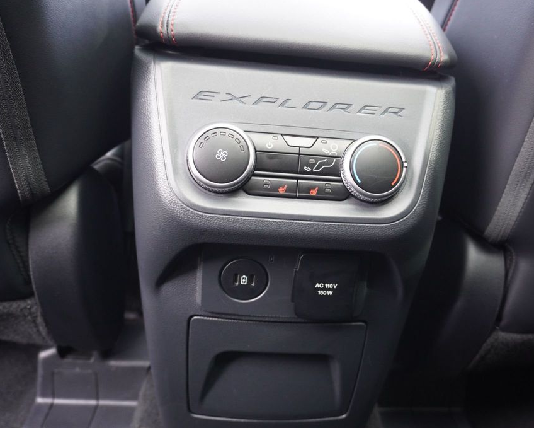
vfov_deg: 43.4
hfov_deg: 52.7
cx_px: 298
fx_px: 538
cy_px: 213
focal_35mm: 34
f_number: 4
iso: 1600
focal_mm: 20
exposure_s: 1/60
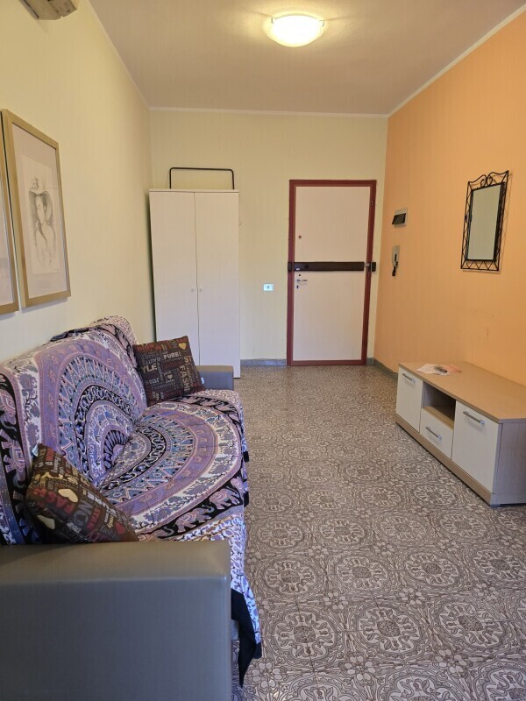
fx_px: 466
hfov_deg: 58.9
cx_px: 263
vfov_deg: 73.9
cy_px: 350
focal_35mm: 23
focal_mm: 6.3
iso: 500
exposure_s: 1/100
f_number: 1.7
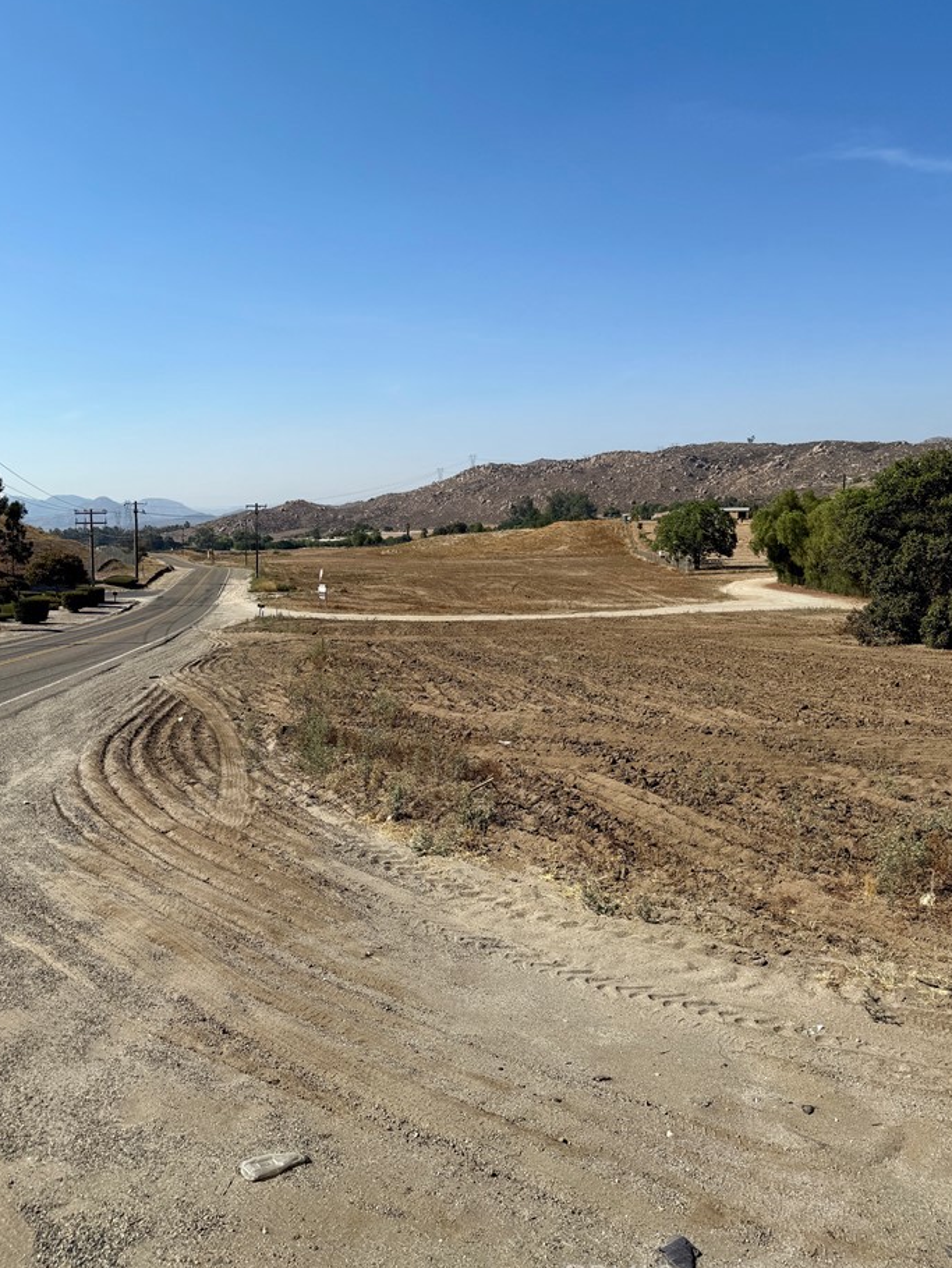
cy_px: 584
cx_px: 456
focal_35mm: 27
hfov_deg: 51.4
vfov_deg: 65.2
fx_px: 990
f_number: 1.78
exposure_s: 1/7353
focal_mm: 6.76
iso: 80
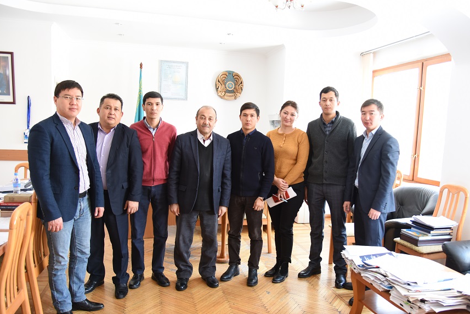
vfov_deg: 46.3
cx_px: 250
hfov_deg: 65.4
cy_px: 179
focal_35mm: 28
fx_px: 366
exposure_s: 1/30
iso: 800
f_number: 4
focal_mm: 24
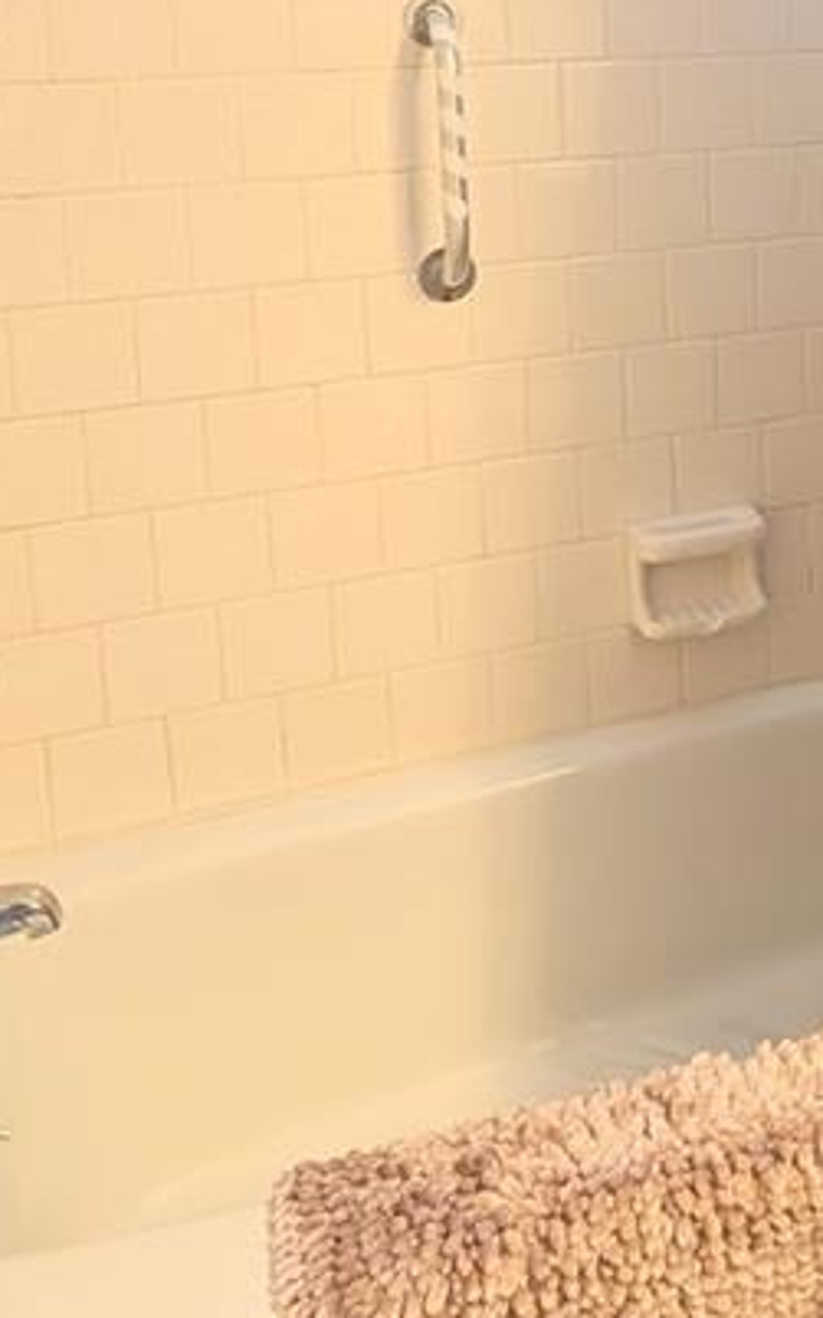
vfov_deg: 47.2
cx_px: 939
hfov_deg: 29.7
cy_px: 174
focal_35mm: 38
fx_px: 1365
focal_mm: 2.02
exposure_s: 1/60
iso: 71
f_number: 1.7
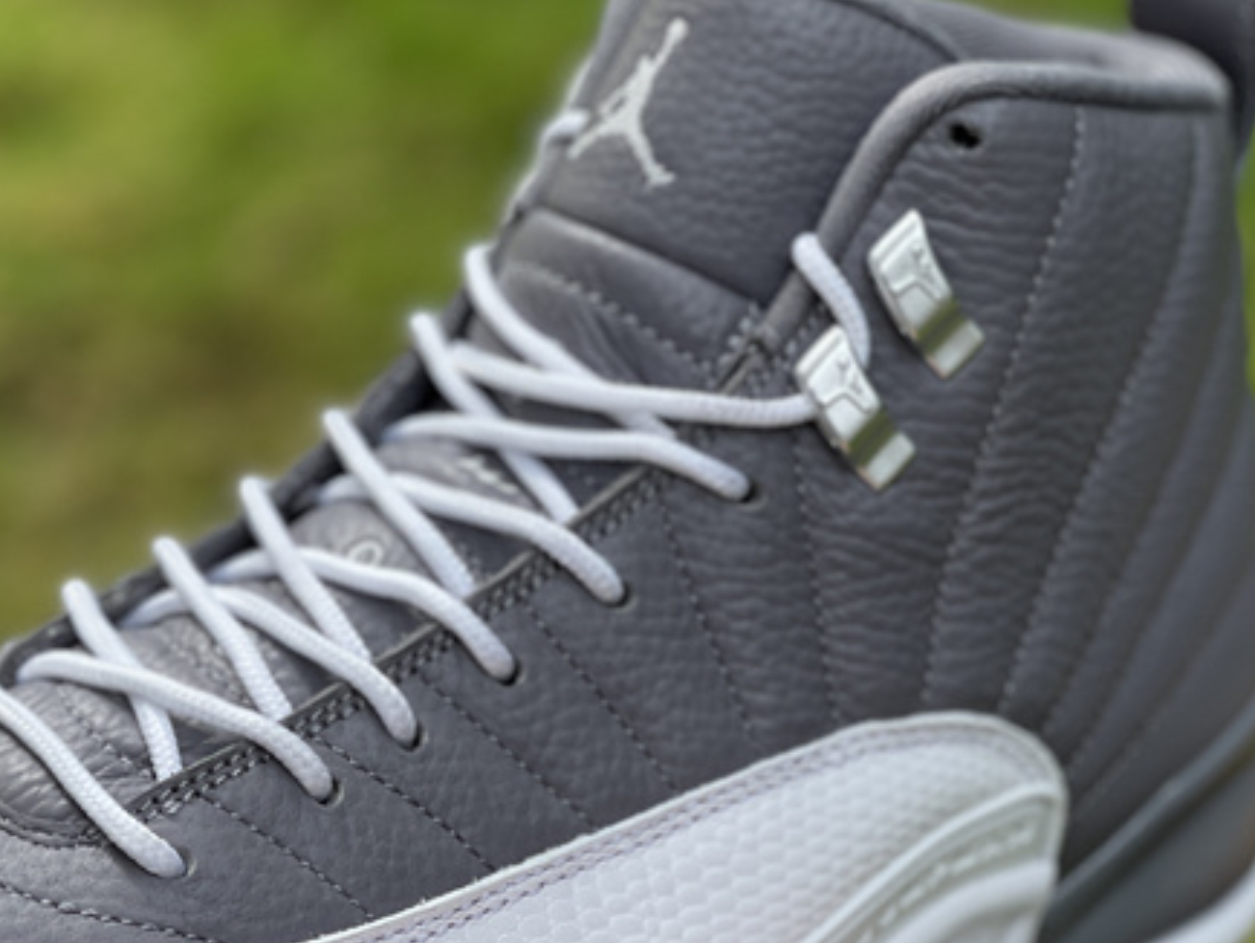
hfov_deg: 18.0
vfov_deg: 13.6
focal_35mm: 109
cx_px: 390
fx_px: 3954
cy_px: 661
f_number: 2.2
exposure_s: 1/573
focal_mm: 7.5
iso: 32
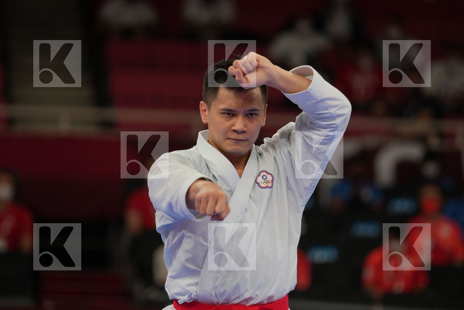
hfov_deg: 6.9
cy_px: 155
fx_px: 3866
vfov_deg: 4.6
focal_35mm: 300
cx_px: 232
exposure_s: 1/500
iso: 250
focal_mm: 200
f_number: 2.8
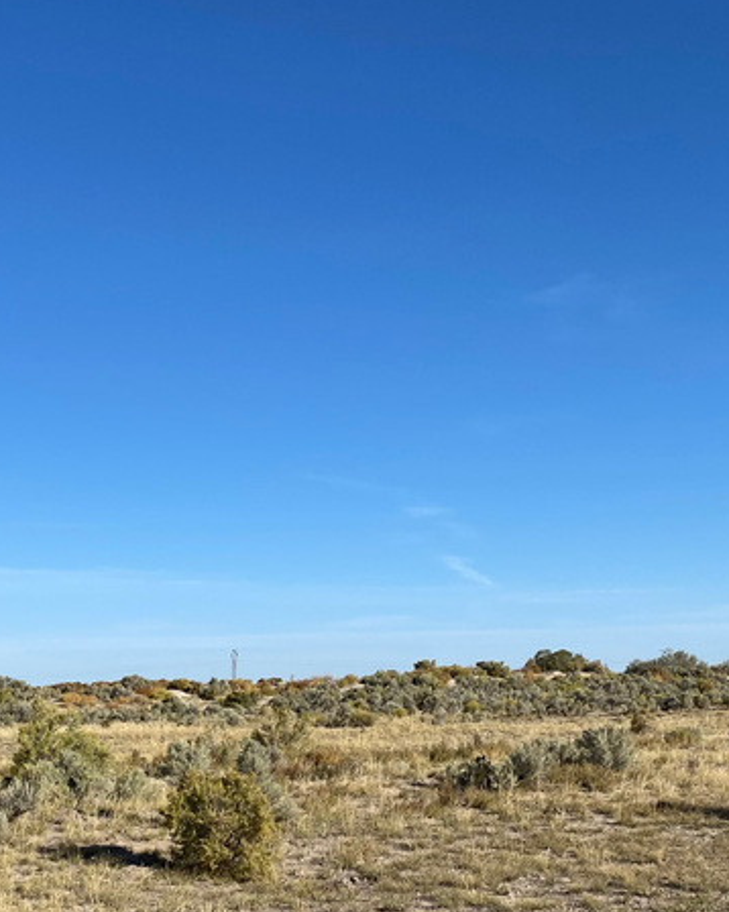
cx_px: 316
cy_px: 656
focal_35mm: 58
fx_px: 1565
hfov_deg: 26.2
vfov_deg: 32.0
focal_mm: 4.25
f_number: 1.8
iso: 32
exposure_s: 1/3610
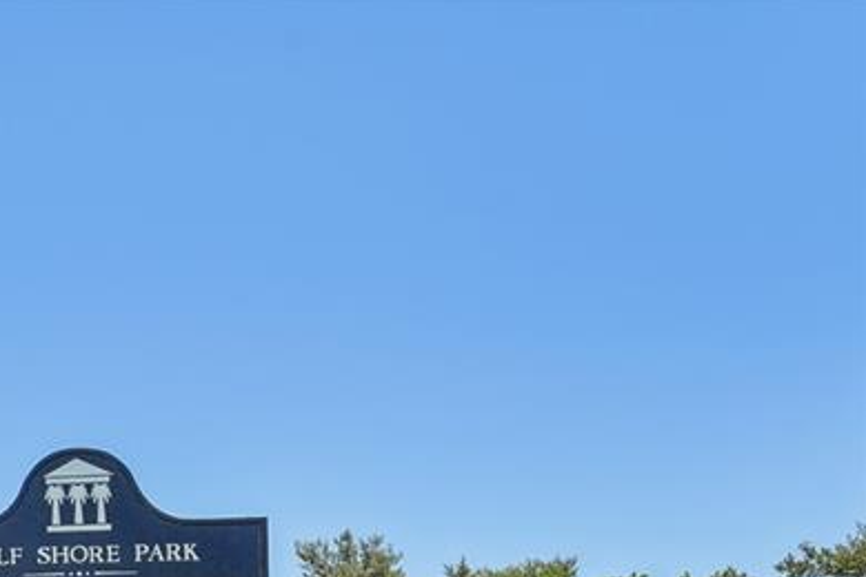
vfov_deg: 26.7
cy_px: 750
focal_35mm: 43
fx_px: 1023
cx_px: -266
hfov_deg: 33.3
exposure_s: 1/1250
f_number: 8
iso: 400
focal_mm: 16.2
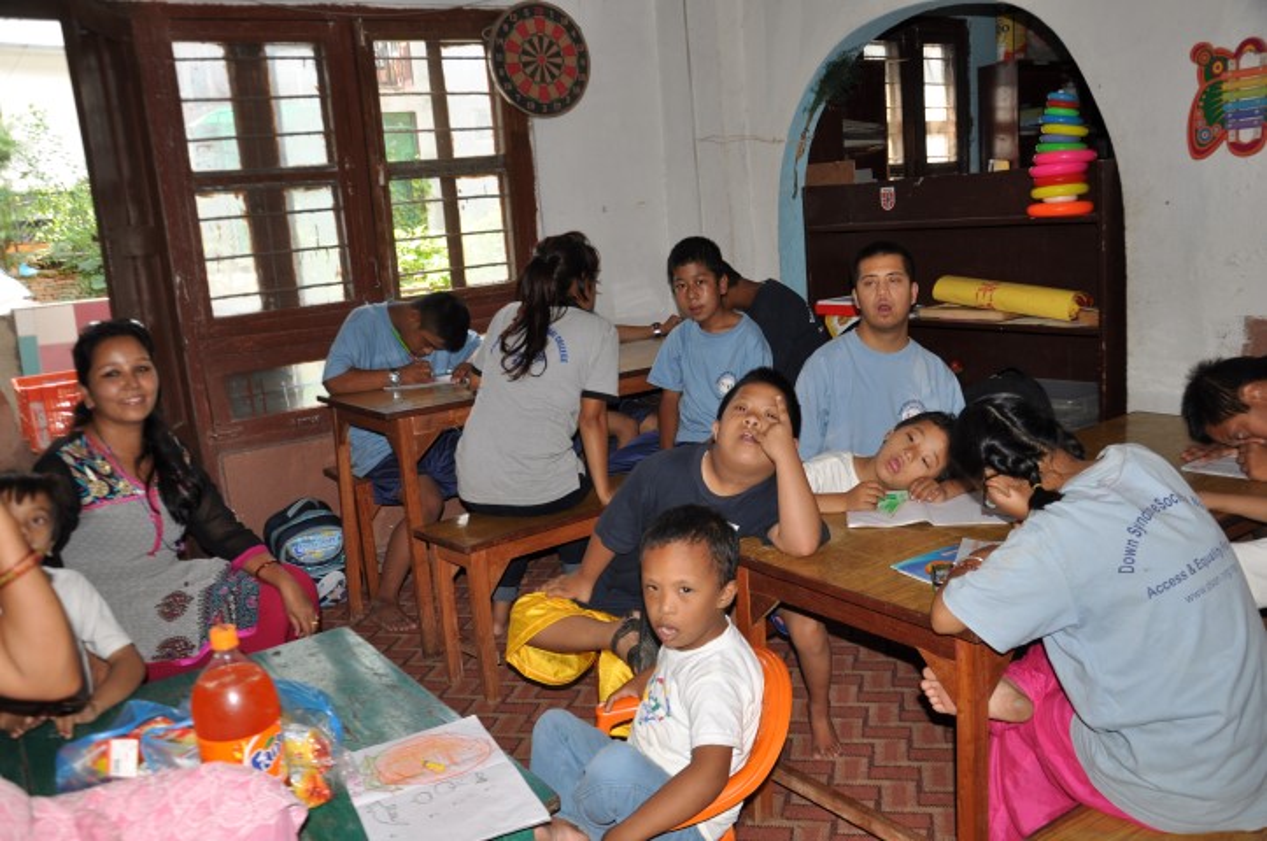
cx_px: 634
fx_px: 1107
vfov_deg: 41.6
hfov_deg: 59.6
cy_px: 420
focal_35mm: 32
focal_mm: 21
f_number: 3.8
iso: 200
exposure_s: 1/60
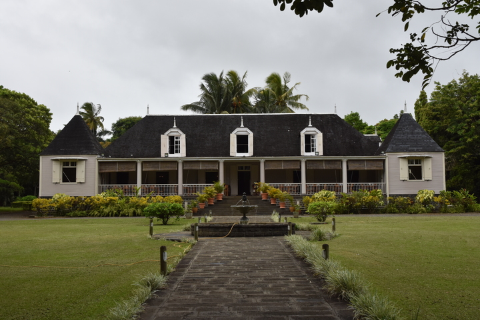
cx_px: 240
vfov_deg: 34.2
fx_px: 520
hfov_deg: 49.6
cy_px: 160
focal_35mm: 39
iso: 320
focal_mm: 26
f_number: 8
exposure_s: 1/500
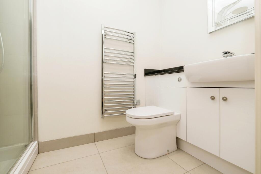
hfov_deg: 100.4
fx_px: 109
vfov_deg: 77.3
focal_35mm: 15
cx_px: 130
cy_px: 87
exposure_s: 1/200
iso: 800
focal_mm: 10
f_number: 7.1
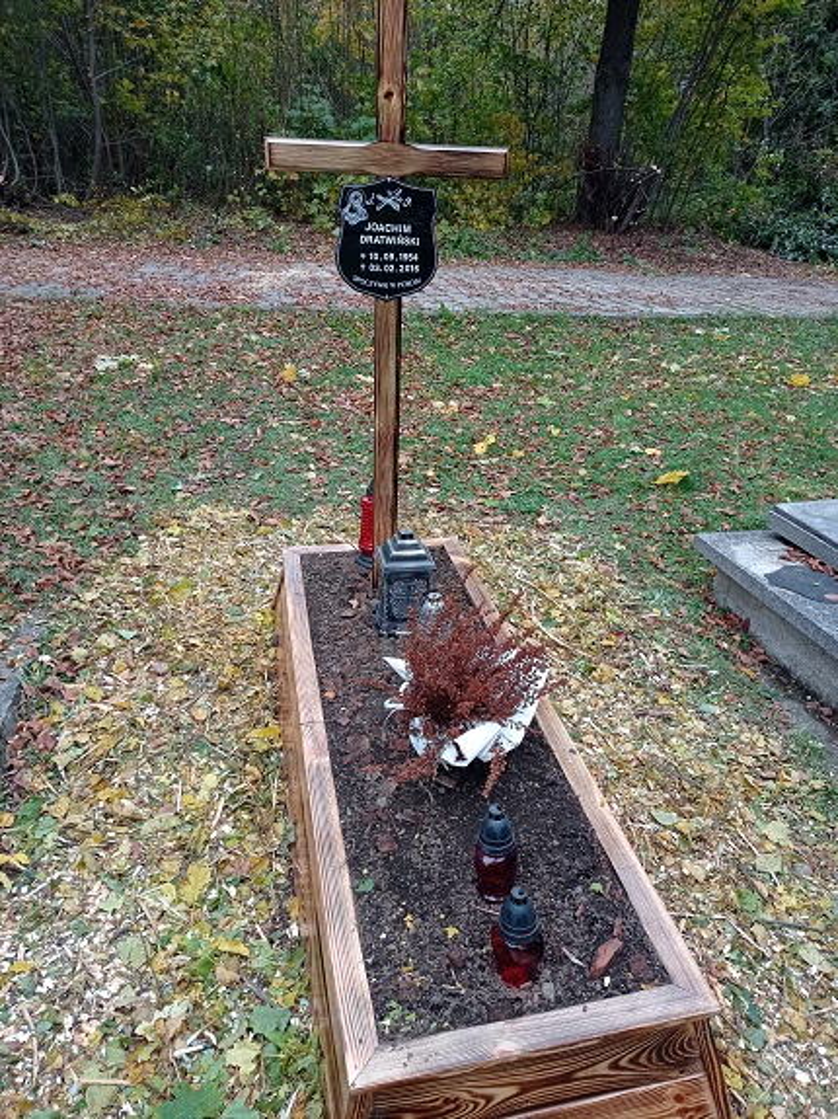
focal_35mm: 28
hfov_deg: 49.7
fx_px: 904
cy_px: 560
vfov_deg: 63.5
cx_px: 419
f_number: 1.79
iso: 100
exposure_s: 1/125
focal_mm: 4.74
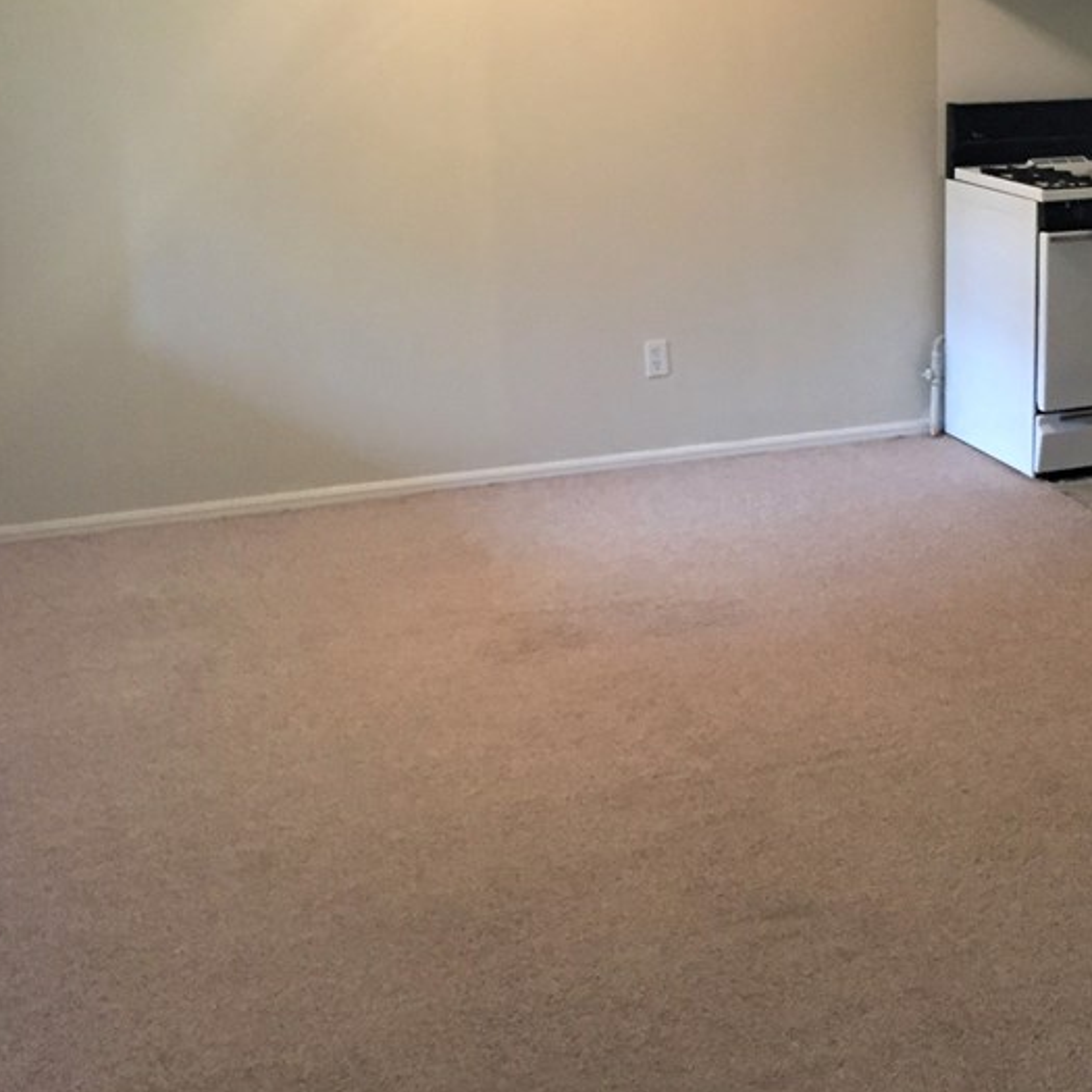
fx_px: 1785
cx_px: 899
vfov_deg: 33.5
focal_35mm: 50
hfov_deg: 32.9
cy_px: 312
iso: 500
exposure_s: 1/15
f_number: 2.2
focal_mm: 4.15
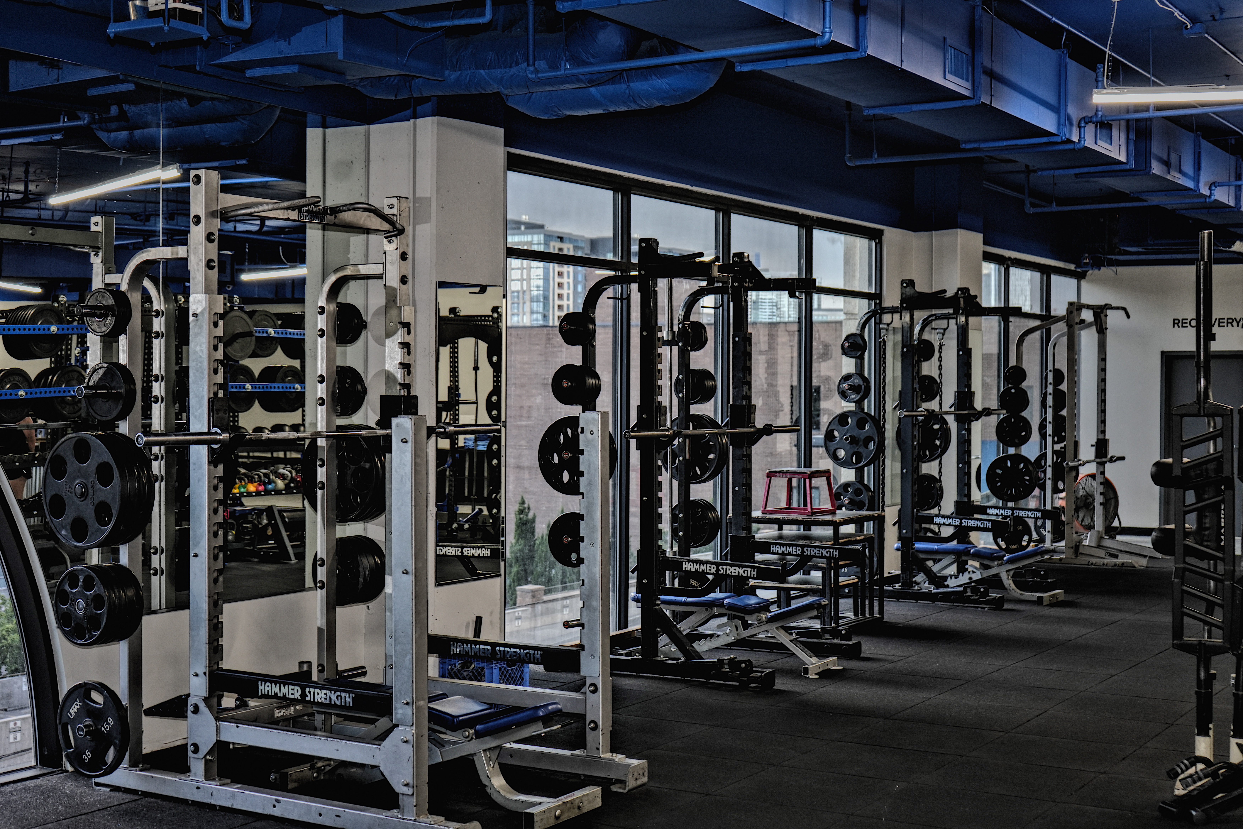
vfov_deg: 28.6
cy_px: 414
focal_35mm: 47
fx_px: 1623
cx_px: 622
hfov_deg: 41.9
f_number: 4.5
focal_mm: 47
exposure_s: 1/60
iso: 320
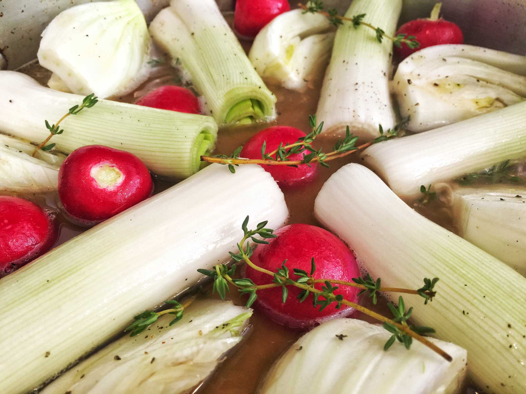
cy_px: 197
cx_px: 263
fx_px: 441
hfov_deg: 61.7
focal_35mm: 29
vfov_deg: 48.2
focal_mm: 4.15
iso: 32
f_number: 2.2
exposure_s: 1/30
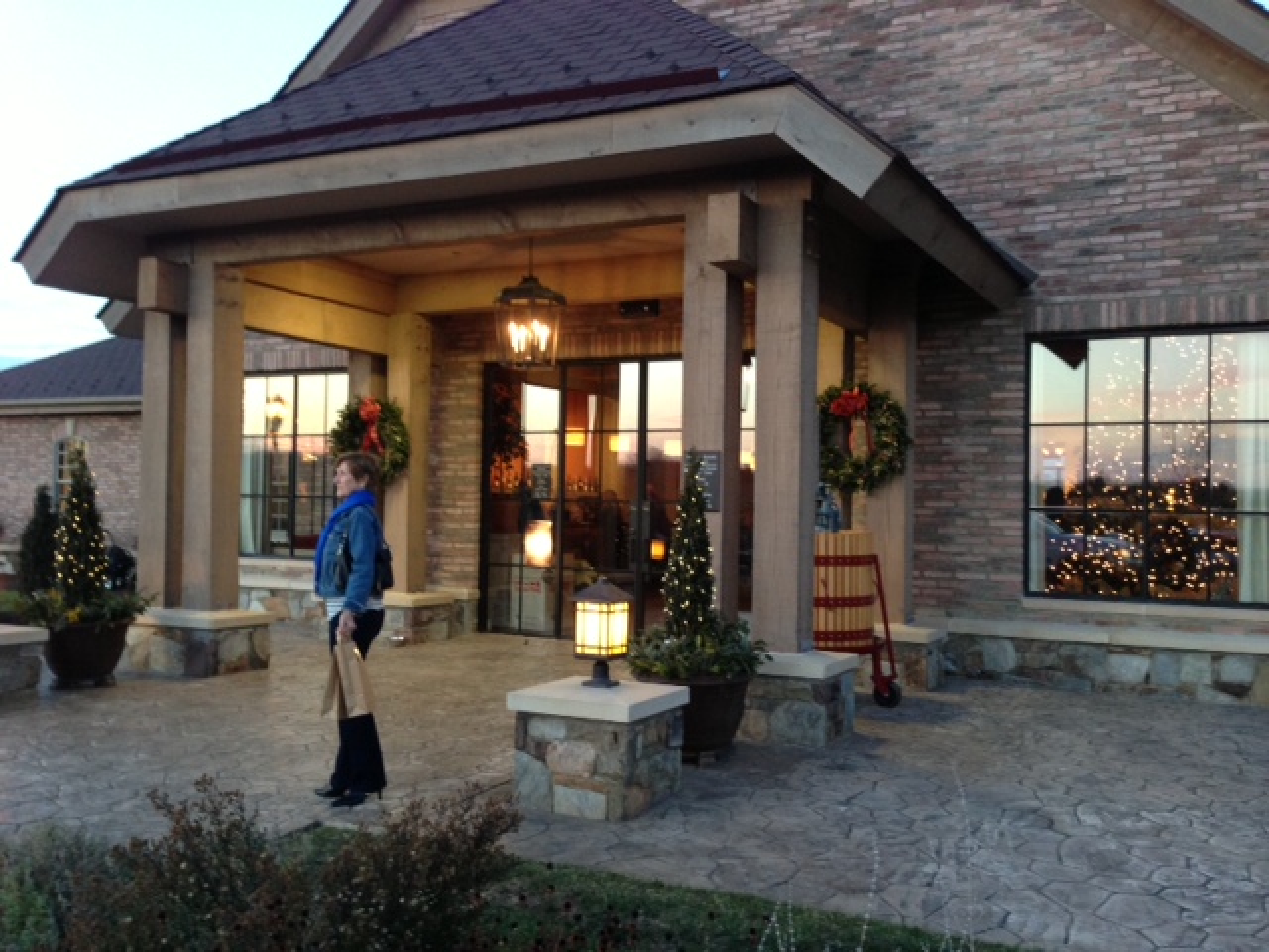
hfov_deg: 55.4
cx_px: 634
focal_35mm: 33
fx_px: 1210
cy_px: 476
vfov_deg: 42.9
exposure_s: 1/20
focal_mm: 4.13
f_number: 2.4
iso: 125
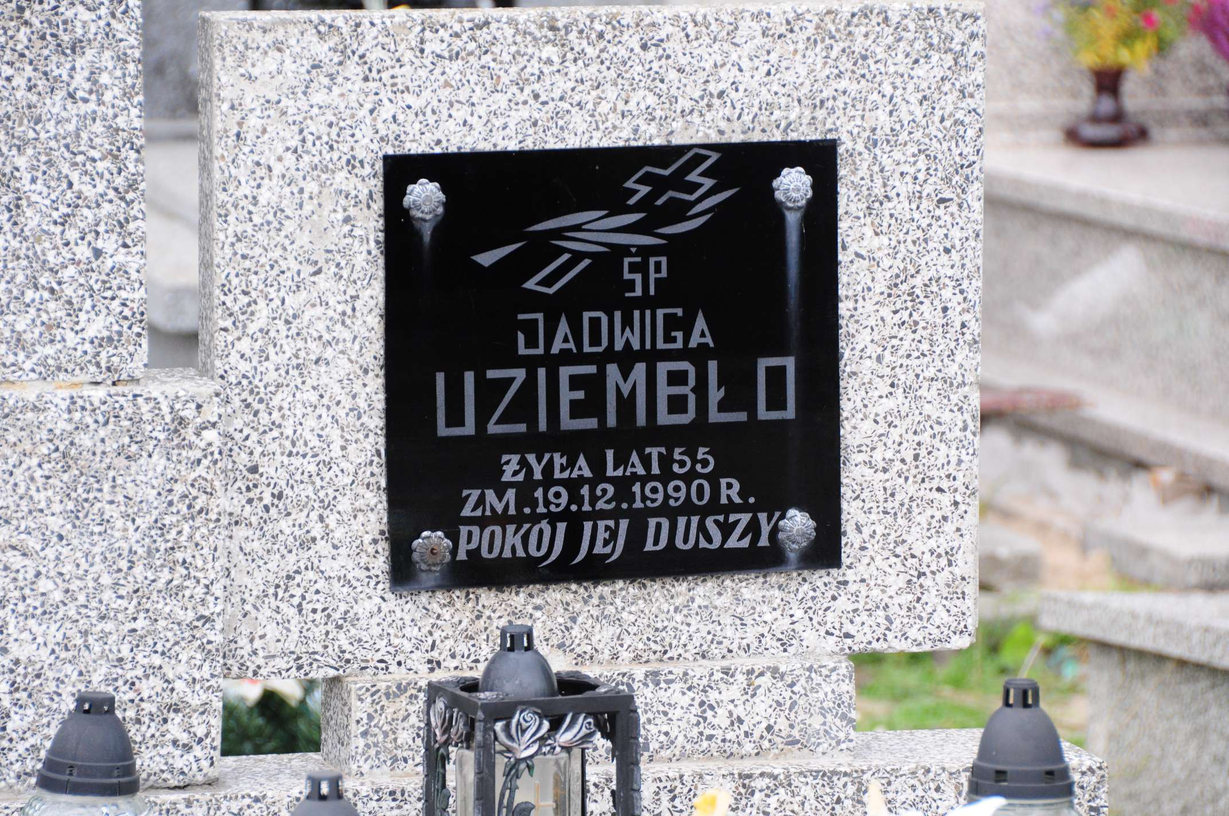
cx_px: 614
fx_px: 6649
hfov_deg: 10.6
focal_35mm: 195
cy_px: 408
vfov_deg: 7.0
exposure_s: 1/160
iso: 640
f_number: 7.1
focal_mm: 130
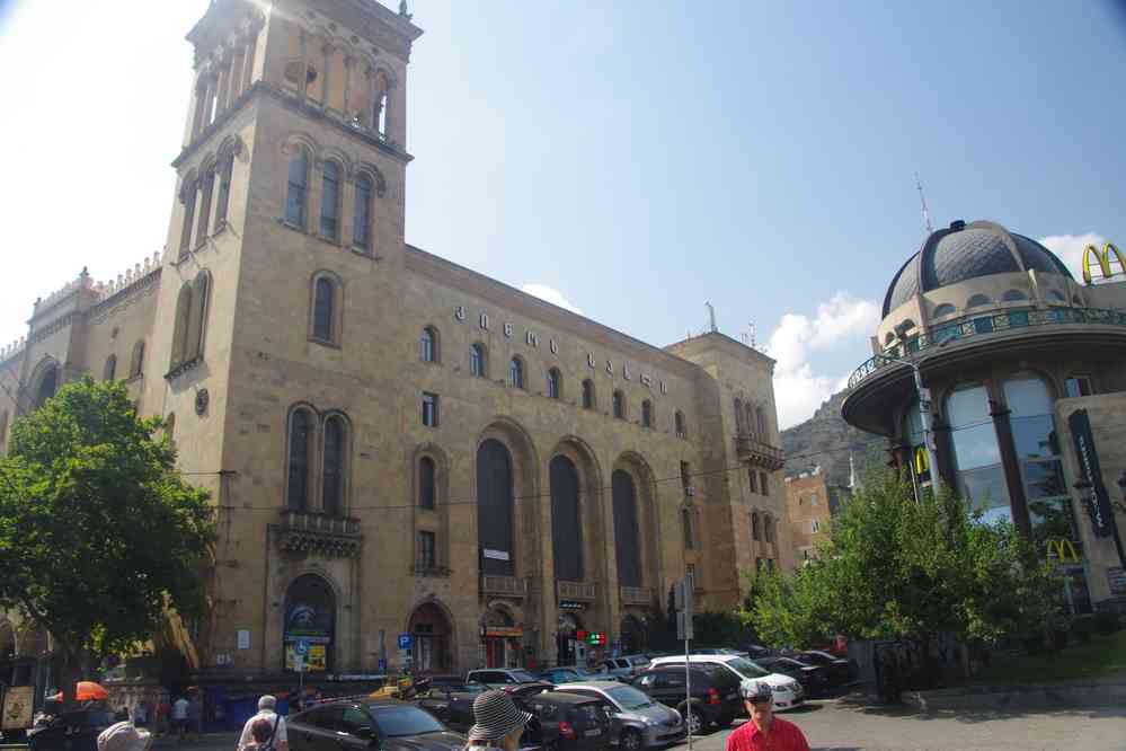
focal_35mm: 27
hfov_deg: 67.4
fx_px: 844
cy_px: 376
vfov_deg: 47.9
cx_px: 563
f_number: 11
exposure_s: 1/50
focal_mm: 18
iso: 200
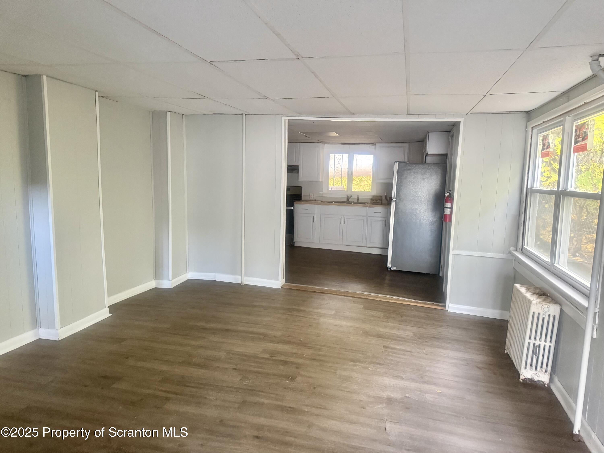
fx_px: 419
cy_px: 226
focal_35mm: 24
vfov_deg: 56.8
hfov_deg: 71.6
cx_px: 302
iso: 800
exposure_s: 1/43
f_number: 1.78
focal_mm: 6.76
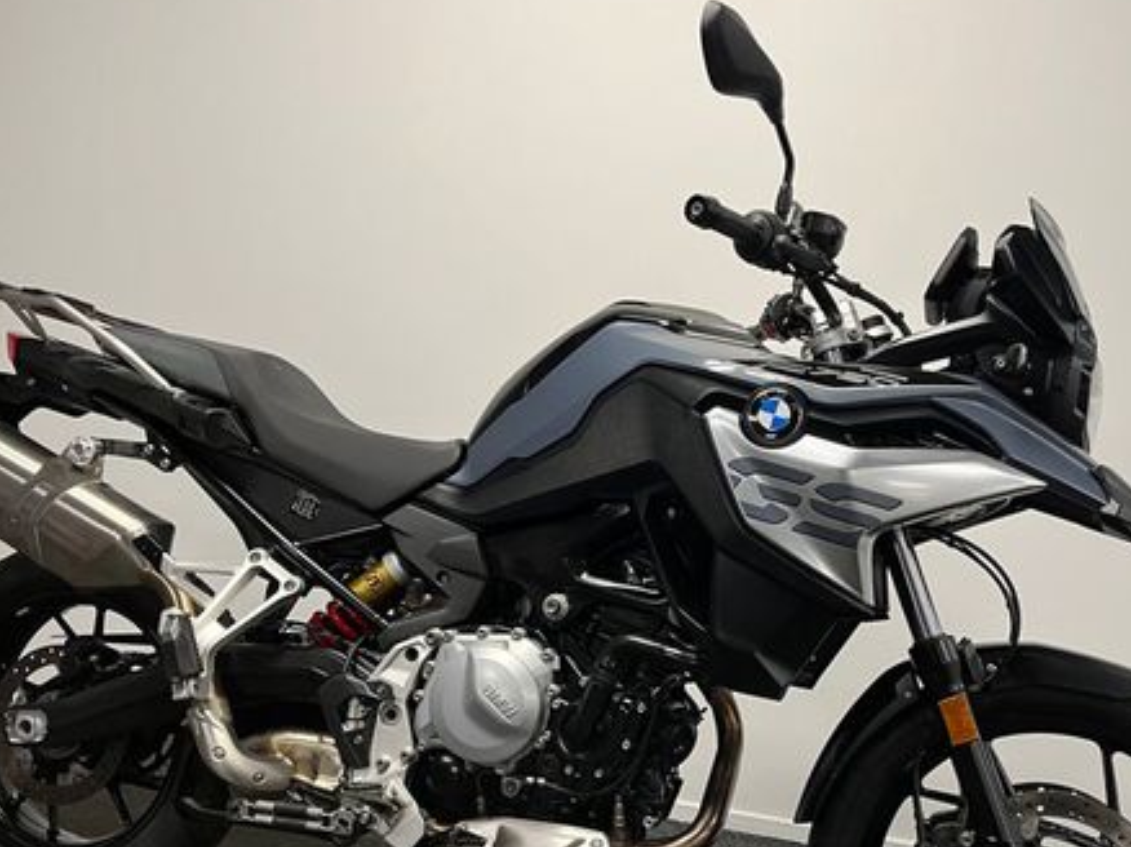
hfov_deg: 49.0
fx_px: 1241
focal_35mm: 38
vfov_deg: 37.2
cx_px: 609
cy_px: 581
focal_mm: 5.1
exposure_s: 1/50
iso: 100
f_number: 1.6
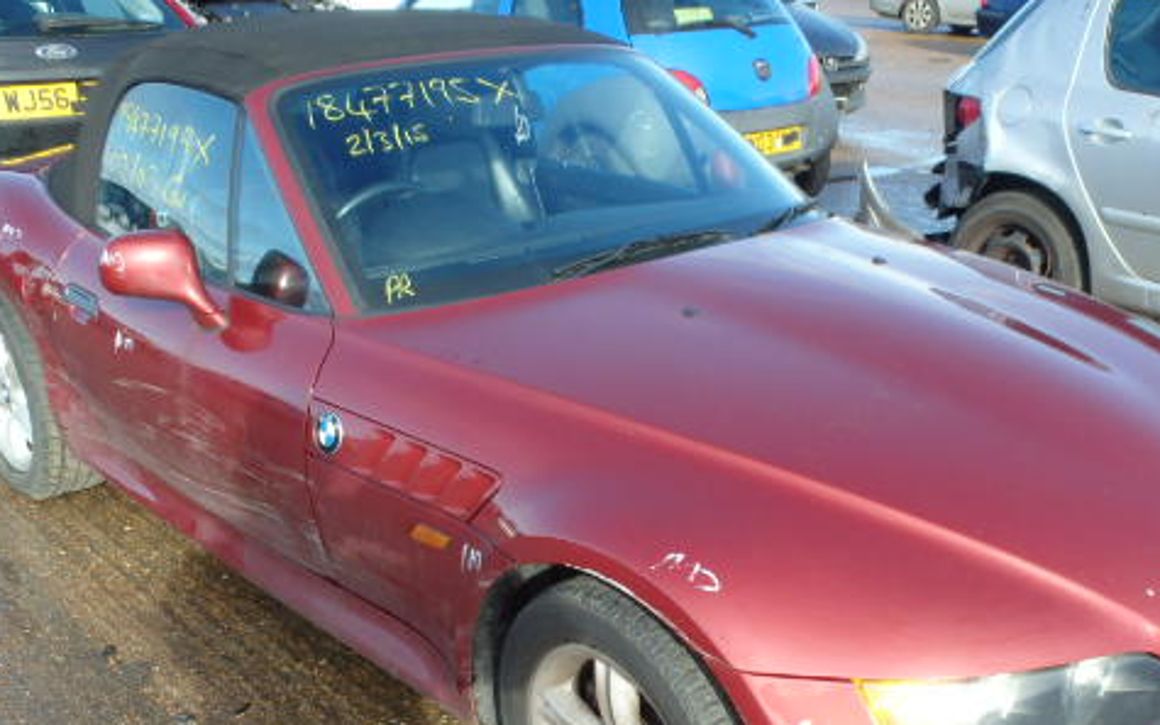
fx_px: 1265
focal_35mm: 40
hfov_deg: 49.1
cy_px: 559
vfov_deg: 31.3
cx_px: 674
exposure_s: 1/250
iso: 125
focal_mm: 5
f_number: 3.9
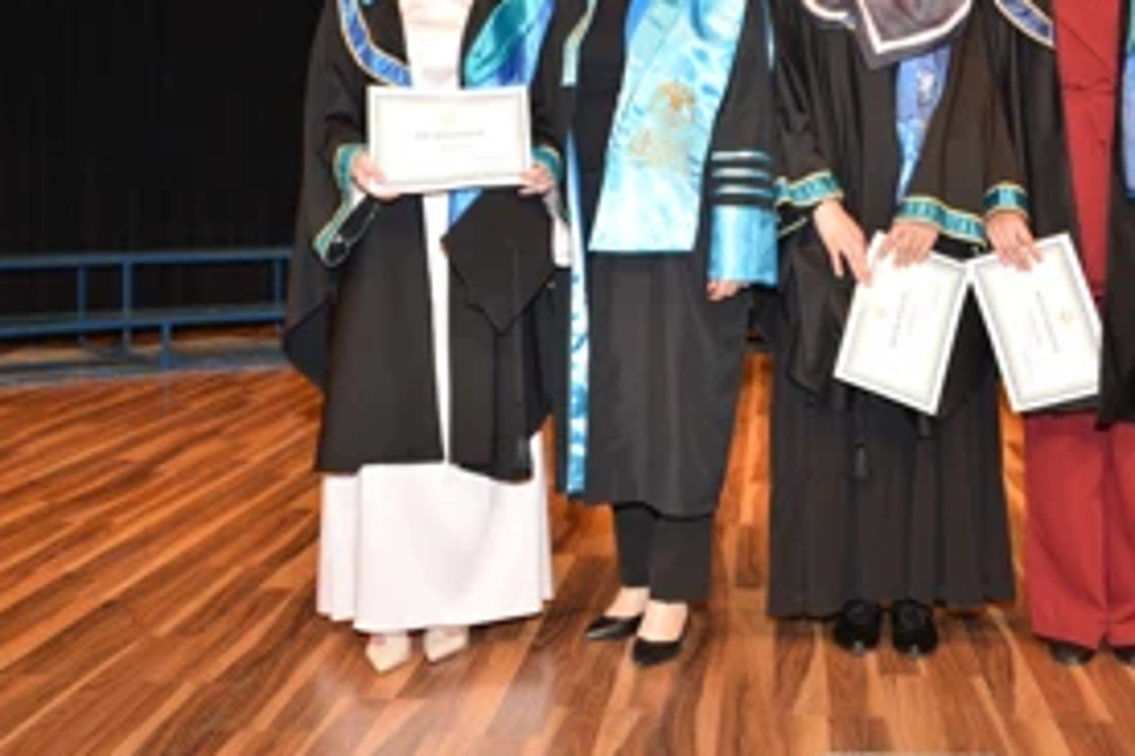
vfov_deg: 26.1
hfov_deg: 38.8
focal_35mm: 51
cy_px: 166
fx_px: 1608
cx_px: 654
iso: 360
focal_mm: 32
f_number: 4
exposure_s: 1/60
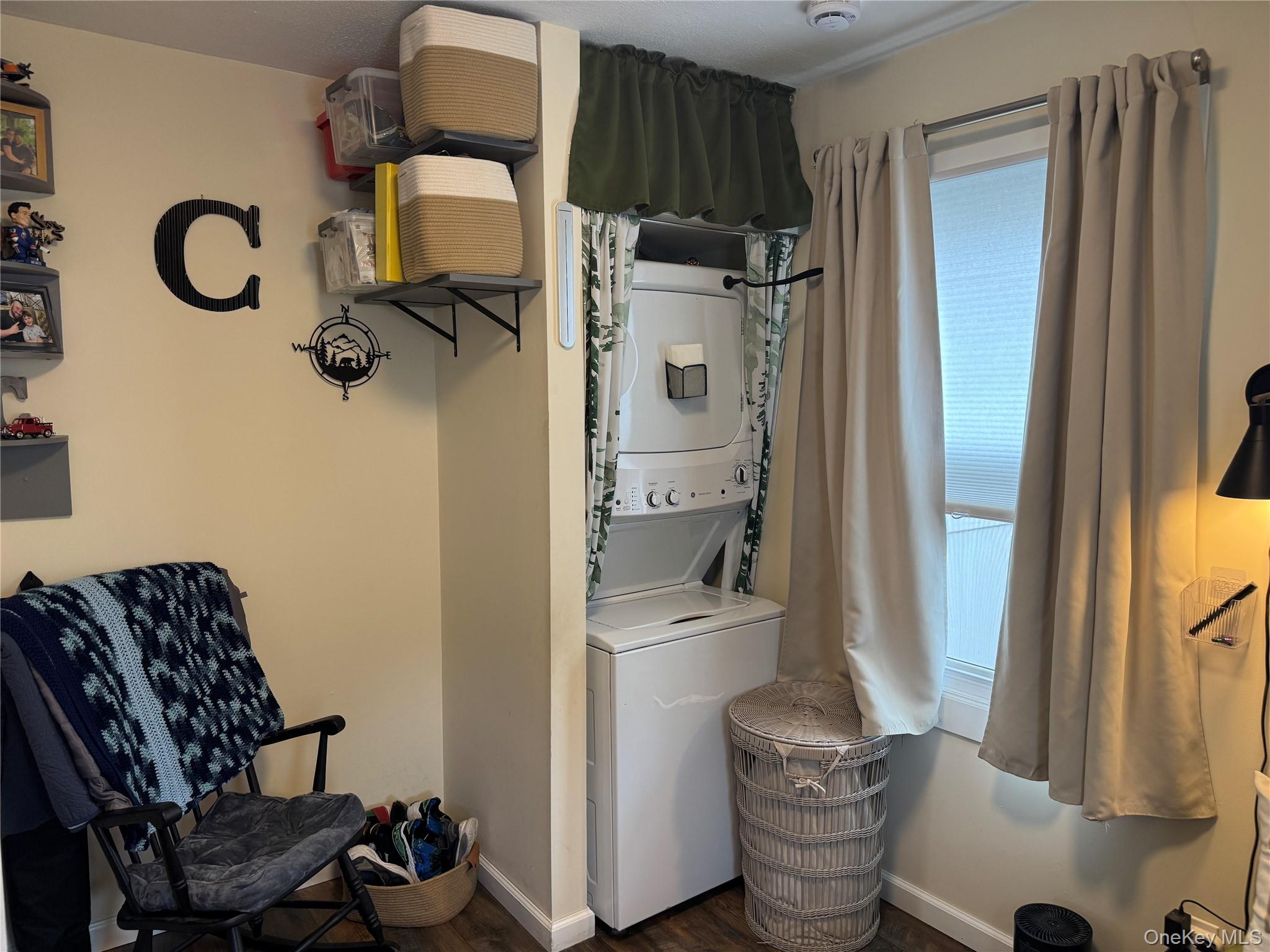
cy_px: 476
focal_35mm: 24
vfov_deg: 56.8
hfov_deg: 71.6
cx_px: 635
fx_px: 881
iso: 160
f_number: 1.78
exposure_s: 1/60
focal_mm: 6.76
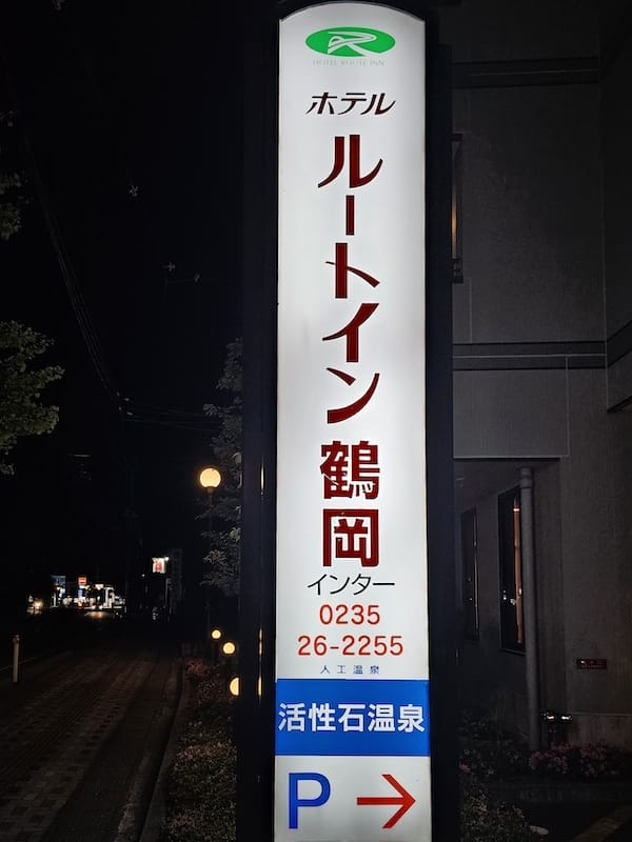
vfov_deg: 73.9
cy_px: 421
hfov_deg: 58.9
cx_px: 316
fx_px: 560
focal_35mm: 23
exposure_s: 1/100
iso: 160
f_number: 1.7
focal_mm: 6.3
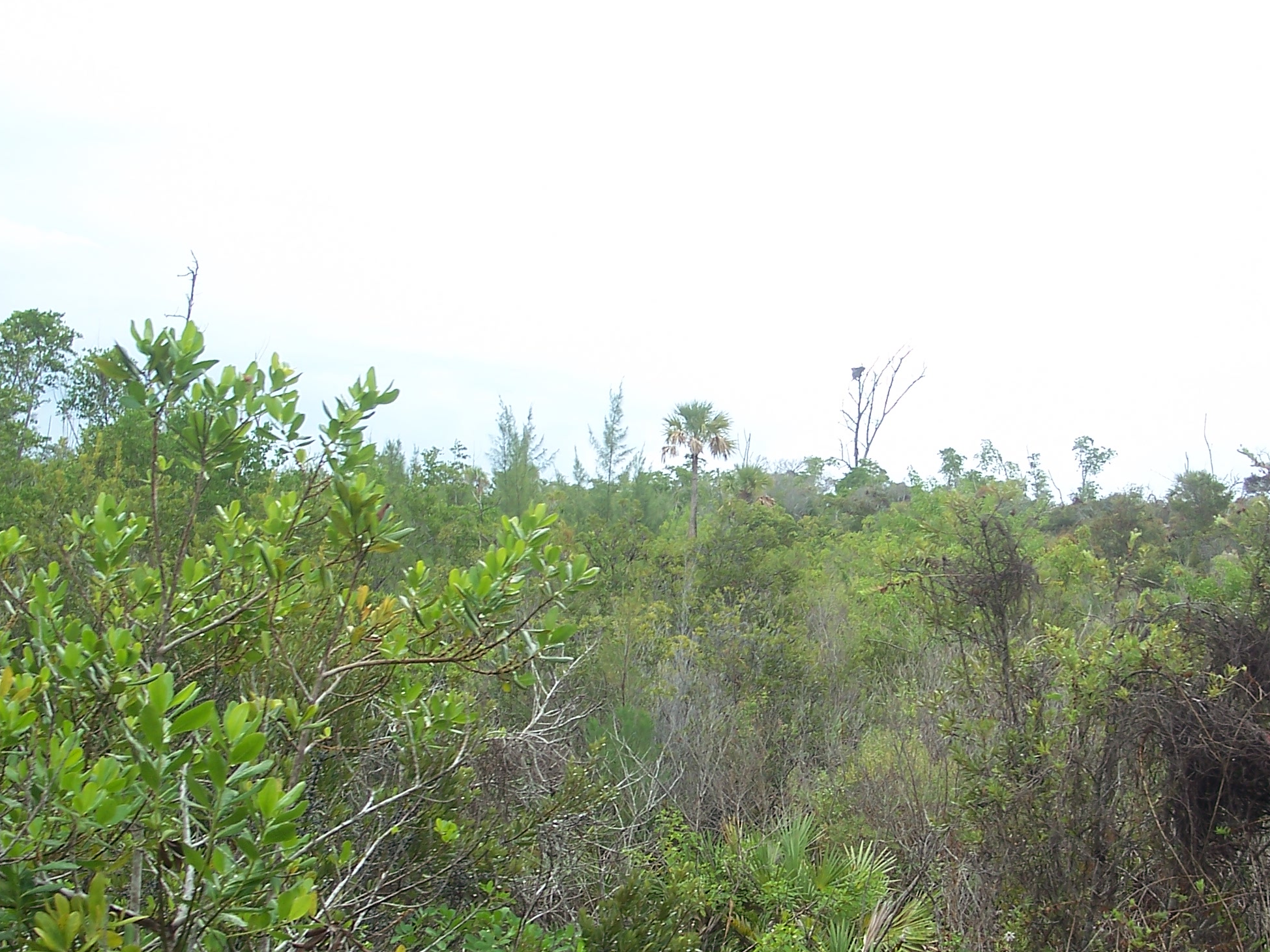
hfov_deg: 31.2
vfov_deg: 23.6
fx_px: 2275
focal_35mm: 62
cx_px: 714
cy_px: 623
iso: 64
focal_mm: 7.8
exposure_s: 1/250
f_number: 2.8
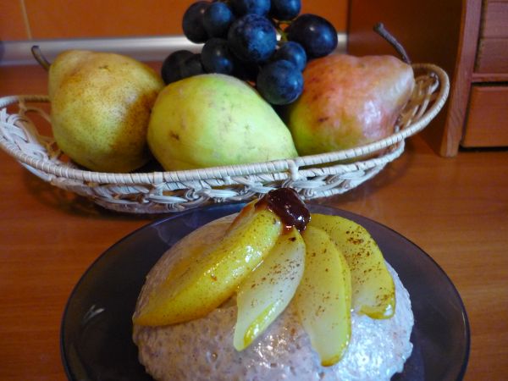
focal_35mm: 33
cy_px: 190
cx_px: 254
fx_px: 484
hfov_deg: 55.4
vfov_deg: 42.9
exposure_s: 1/20
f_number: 2.8
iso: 400
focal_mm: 5.5
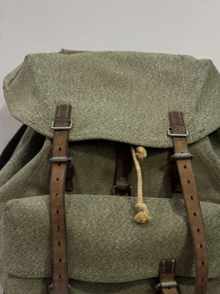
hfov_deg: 31.5
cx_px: 116
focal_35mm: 46
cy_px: 196
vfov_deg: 40.7
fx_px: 390
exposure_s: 1/50
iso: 125
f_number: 1.8
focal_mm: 6.9
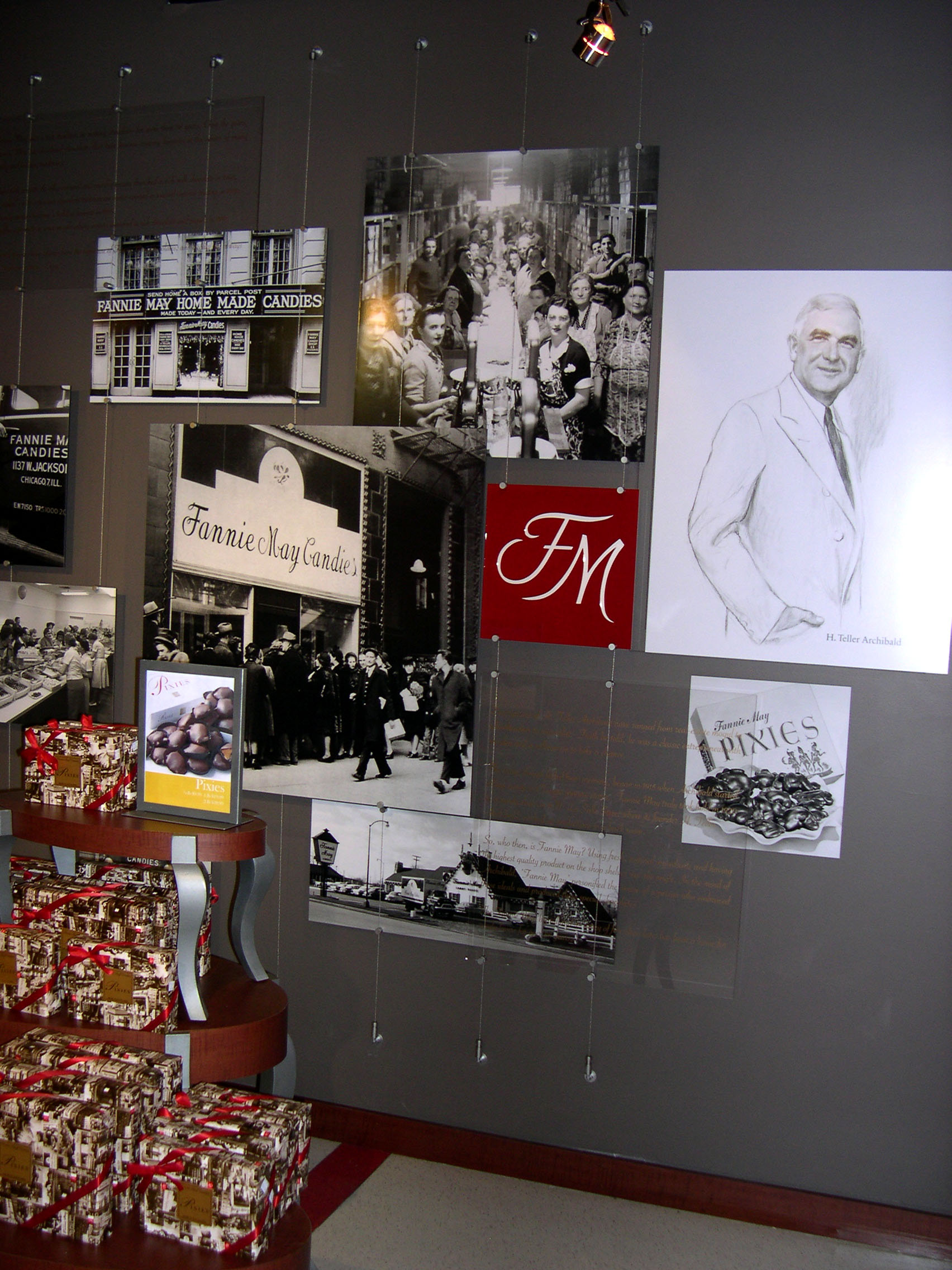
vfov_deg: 49.0
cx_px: 476
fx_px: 1393
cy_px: 635
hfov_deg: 37.7
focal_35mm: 38
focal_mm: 8
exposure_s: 1/60
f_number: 2.8
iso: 100
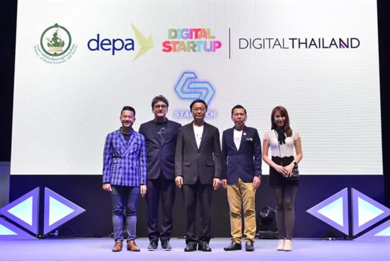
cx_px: 195
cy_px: 130
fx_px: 585
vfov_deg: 25.1
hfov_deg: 36.9
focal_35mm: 54
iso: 1600
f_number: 4.5
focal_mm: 36
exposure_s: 1/160
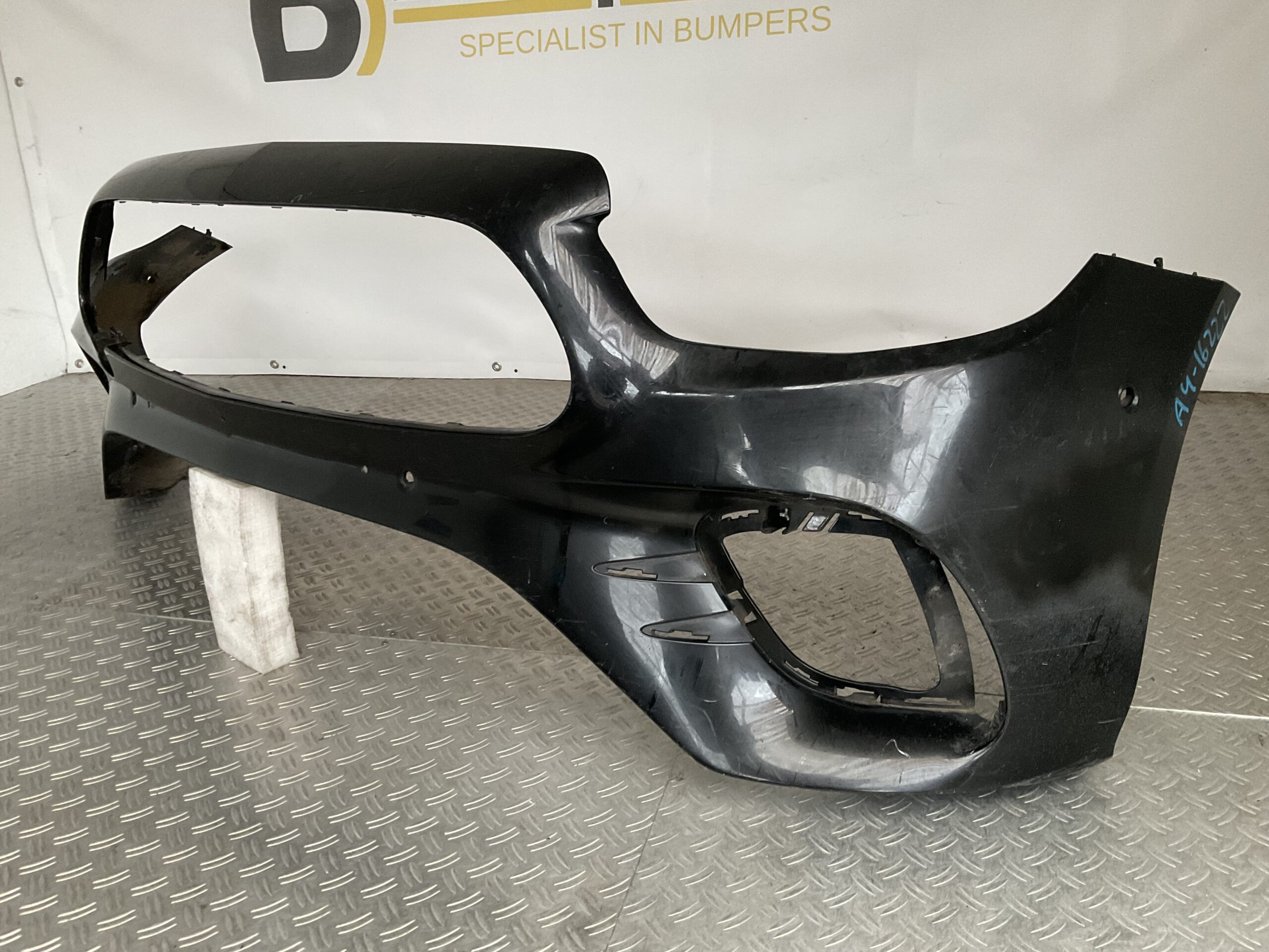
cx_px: 634
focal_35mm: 29
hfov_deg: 61.7
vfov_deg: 48.2
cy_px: 476
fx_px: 1063
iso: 200
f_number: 1.8
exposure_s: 1/50
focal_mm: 3
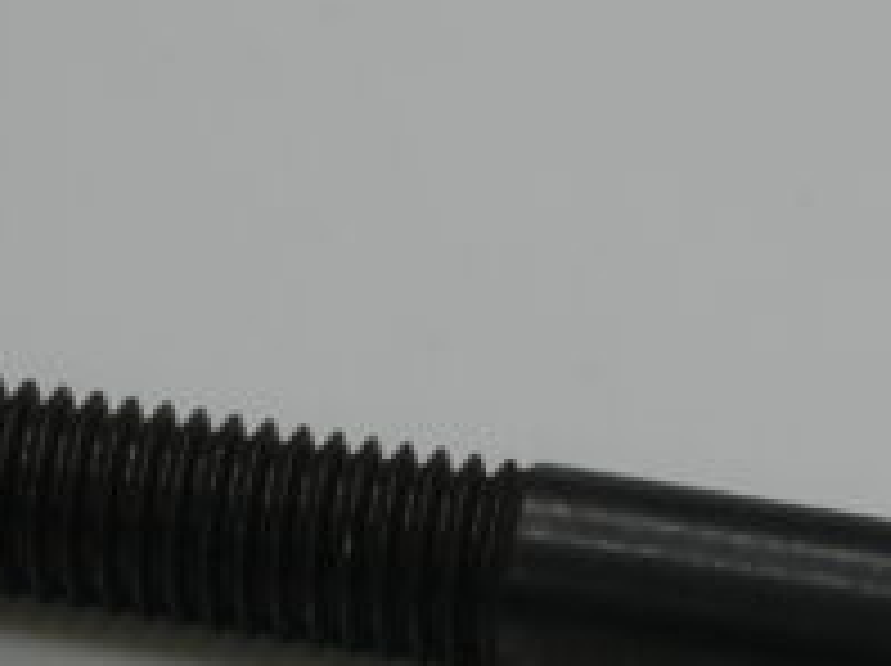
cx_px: 968
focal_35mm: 243
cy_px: 587
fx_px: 6247
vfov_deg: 6.1
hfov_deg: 8.1
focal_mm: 30
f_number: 4
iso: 200
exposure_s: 1/200
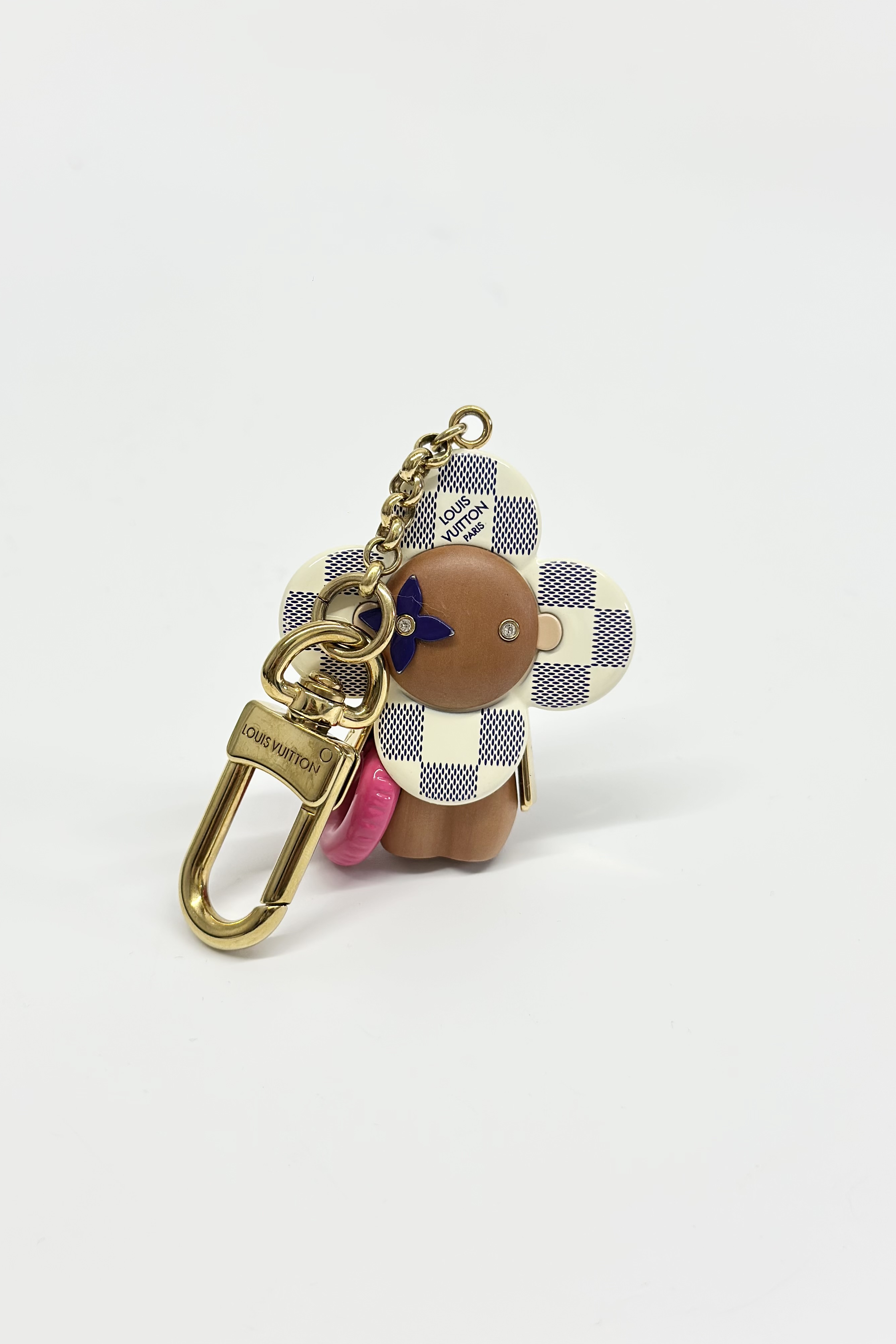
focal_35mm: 50
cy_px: 672
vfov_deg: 39.6
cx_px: 437
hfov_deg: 27.0
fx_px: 1867
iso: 80
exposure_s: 1/113
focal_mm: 6.86
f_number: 1.78
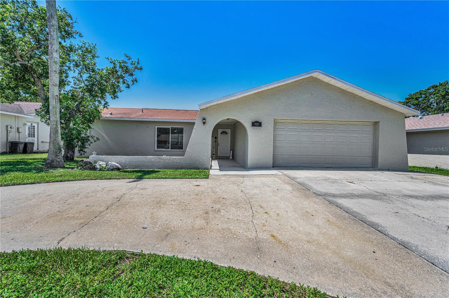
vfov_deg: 77.2
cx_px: 224
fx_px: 187
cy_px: 149
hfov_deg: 100.5
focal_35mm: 15
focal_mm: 15
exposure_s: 1/2000
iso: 400
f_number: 8
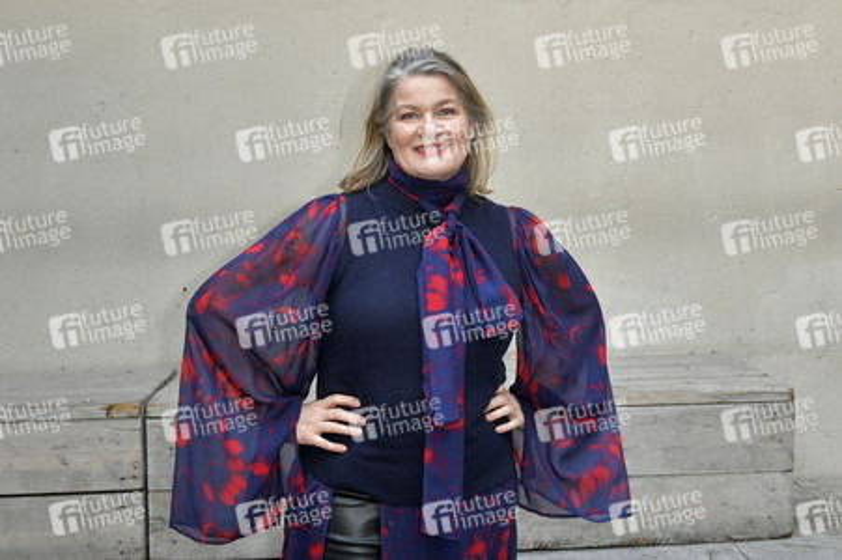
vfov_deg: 35.0
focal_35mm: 38
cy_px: 280
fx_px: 888
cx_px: 421
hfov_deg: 50.7
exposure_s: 1/200
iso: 2000
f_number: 6.3
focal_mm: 38
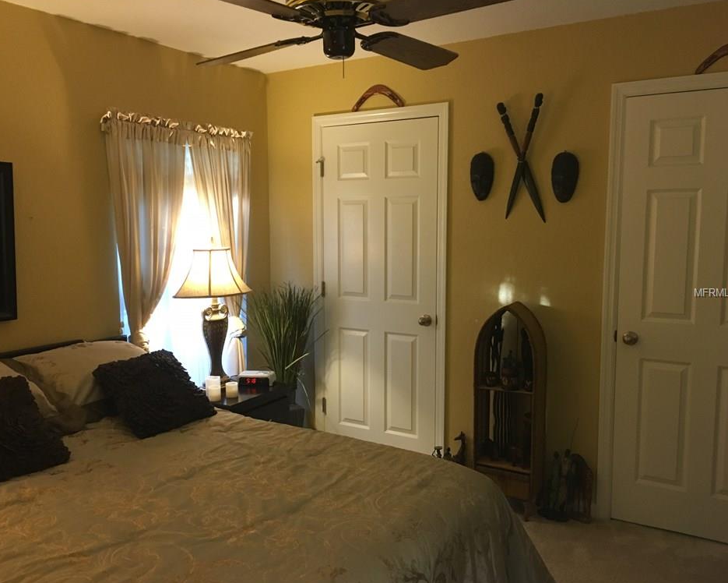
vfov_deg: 47.1
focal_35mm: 31
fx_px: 668
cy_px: 293
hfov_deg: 57.1
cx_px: 343
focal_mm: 4.15
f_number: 2.2
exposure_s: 1/24
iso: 200
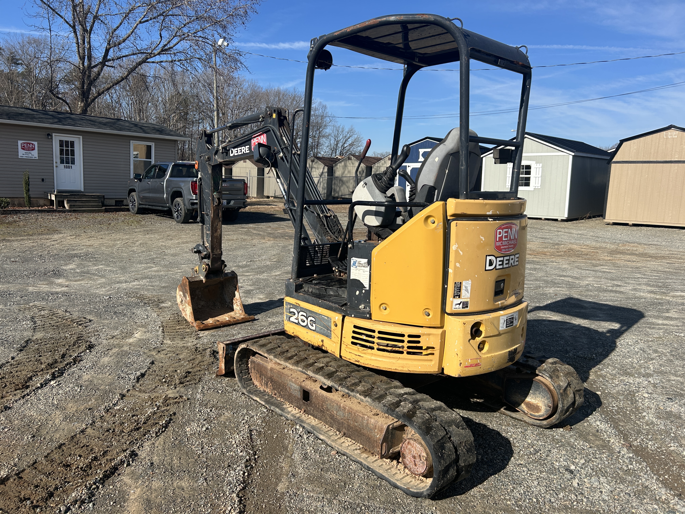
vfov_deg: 53.1
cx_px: 342
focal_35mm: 26
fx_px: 515
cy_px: 257
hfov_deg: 67.3
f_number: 1.5
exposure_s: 1/4630
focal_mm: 5.7
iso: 50
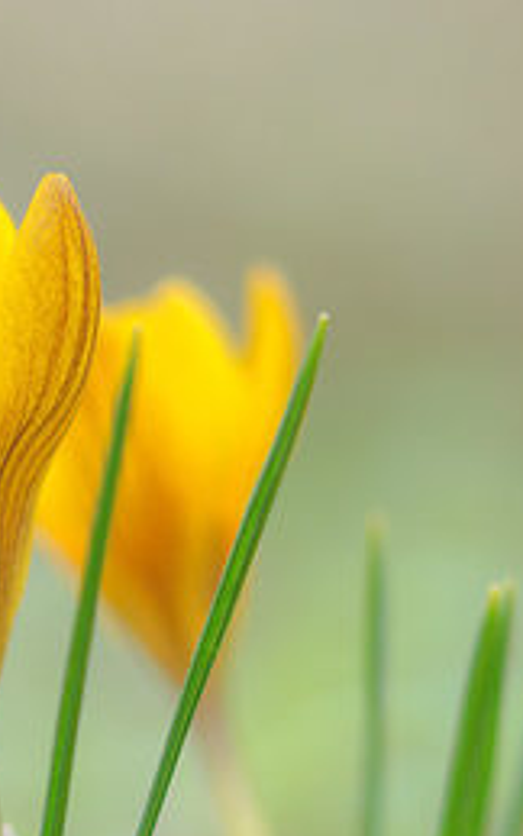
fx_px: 8460
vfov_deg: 5.7
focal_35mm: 371
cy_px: 655
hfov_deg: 3.5
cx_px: 81
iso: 100
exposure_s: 1/400
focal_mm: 105
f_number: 3.3
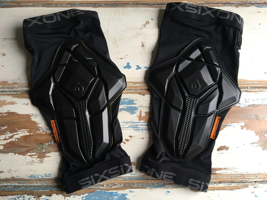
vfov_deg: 48.2
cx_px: 134
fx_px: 224
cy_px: 100
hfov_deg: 61.7
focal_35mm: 29
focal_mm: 4.15
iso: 100
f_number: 2.2
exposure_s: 1/33
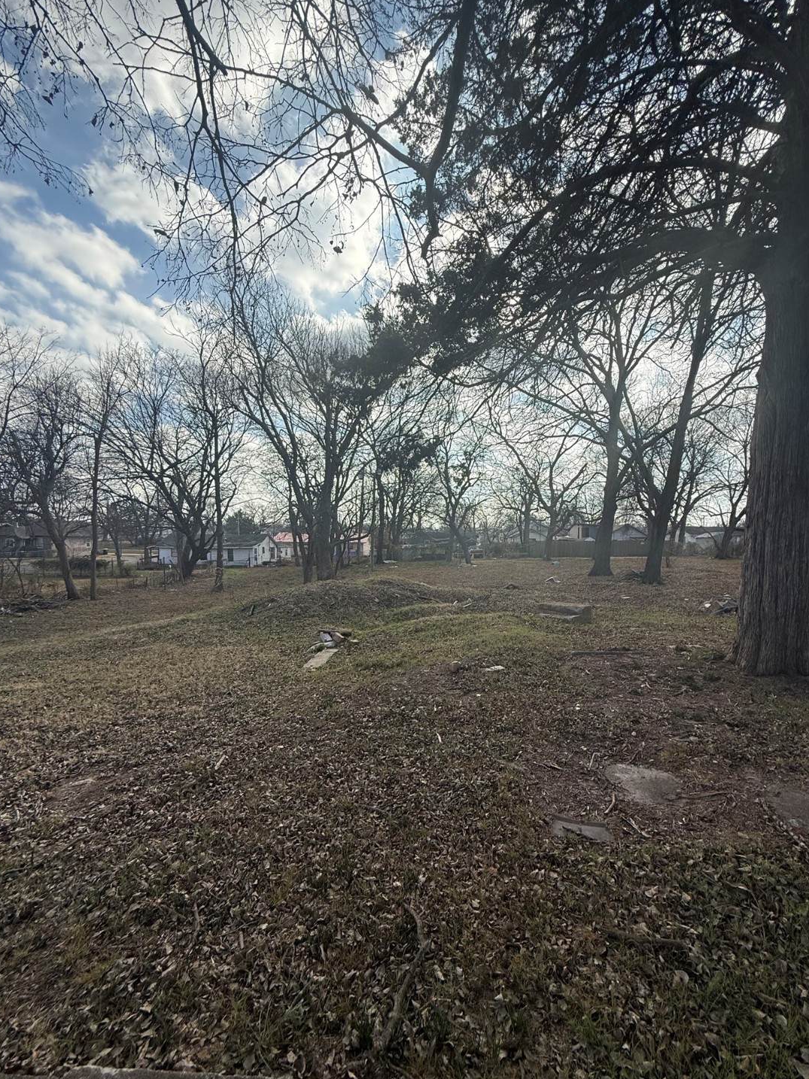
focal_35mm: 15
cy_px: 563
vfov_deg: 98.1
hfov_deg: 81.7
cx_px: 427
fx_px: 468
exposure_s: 1/1698
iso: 64
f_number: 2.2
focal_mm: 2.22
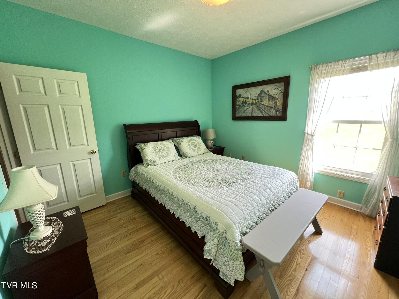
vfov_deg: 89.9
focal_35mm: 13
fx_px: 150
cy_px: 150
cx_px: 200
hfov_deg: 106.2
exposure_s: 1/60
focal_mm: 1.57
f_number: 1.8
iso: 160
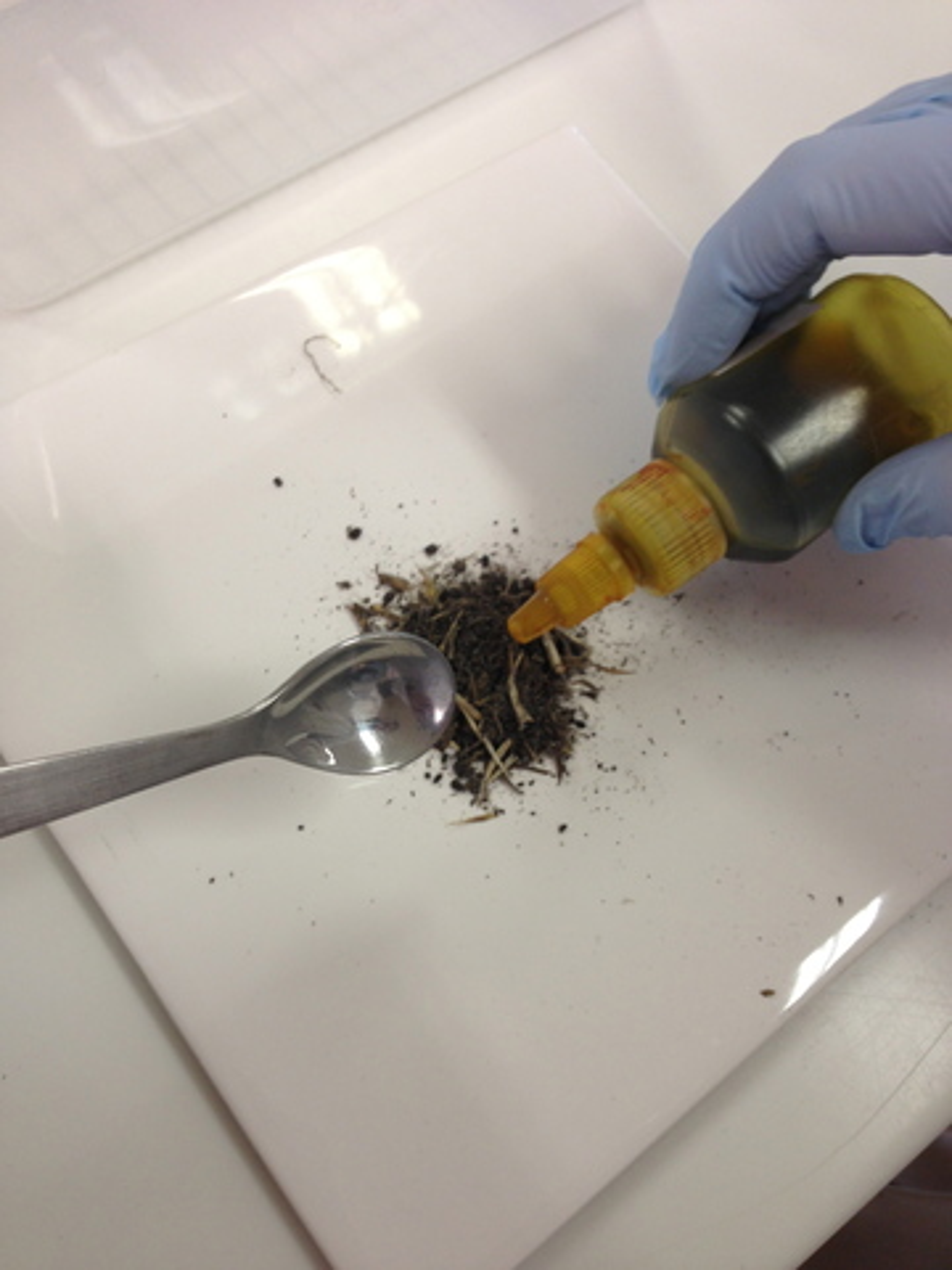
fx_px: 1210
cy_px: 635
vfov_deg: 55.4
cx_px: 476
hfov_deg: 42.9
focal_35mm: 33
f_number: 2.4
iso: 50
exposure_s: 1/20
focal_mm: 4.13
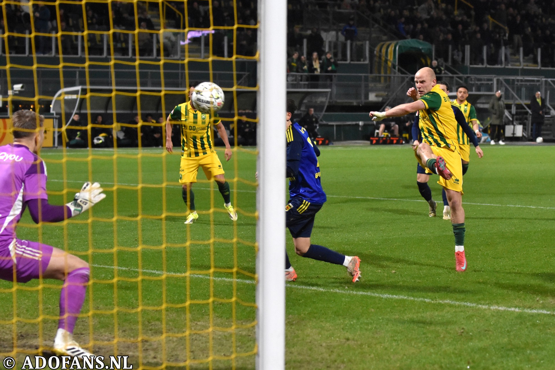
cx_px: 278
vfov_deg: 13.0
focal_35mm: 105
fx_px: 1619
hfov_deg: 19.5
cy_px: 185
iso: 2500
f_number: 2.8
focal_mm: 70
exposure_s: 1/800
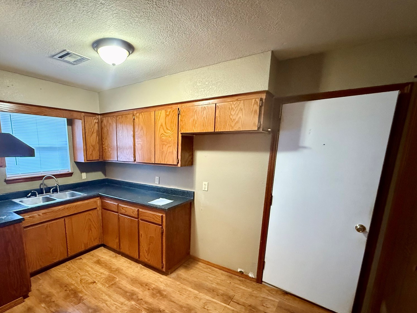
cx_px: 161
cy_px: 189
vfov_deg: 70.8
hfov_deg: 86.3
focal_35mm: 18
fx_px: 217
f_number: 2.2
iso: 1000
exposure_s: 1/40
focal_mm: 2.22
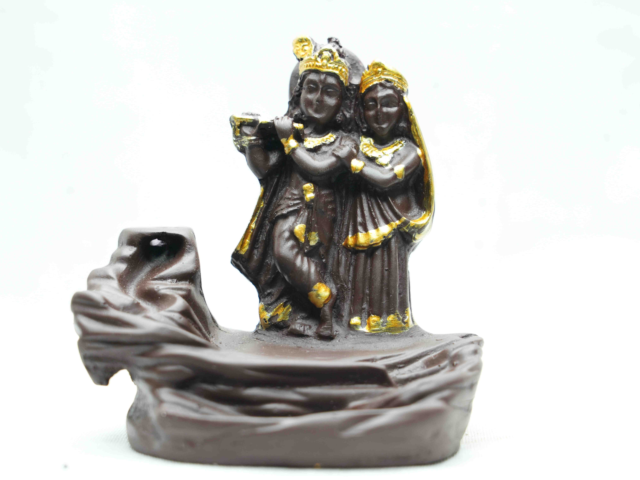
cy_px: 240
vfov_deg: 13.0
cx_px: 309
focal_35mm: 114
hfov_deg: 17.3
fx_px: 2108
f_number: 7.1
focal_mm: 105
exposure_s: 1/50
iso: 1000
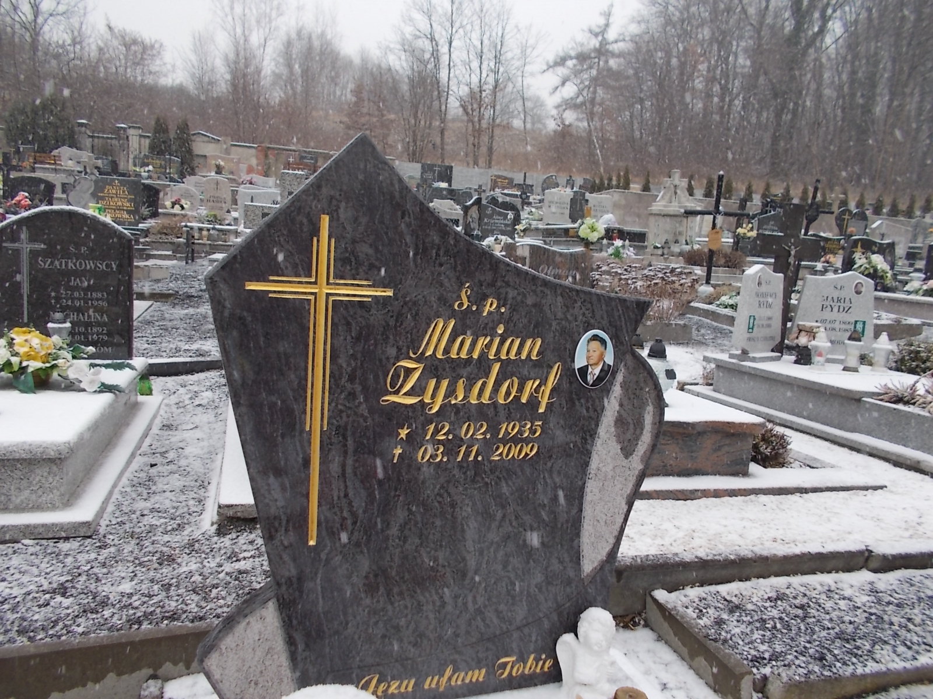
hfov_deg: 67.3
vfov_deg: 53.1
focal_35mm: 26
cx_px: 466
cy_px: 350
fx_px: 701
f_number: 3.2
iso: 80
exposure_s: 1/160
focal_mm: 4.6
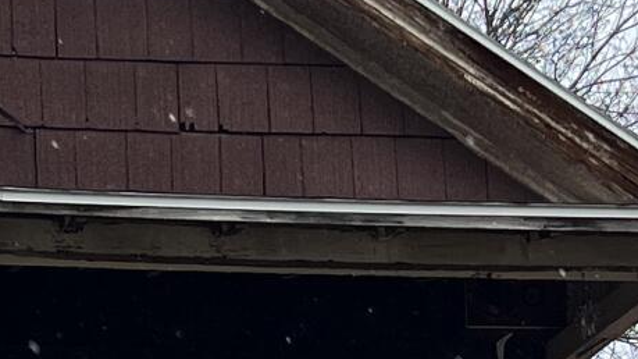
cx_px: 81
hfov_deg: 11.6
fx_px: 3129
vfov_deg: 6.1
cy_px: 1059
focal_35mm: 185
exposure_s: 1/1266
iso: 50
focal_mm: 5.7
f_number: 1.5
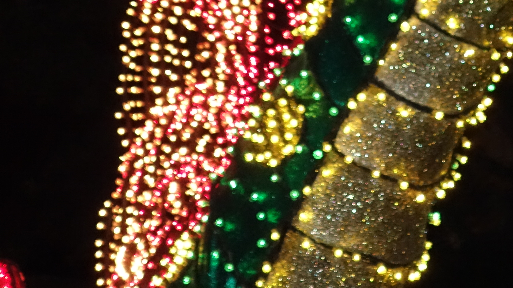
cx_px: 436
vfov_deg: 5.4
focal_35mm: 221
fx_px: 3006
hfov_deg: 9.7
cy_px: -228
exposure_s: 1/30
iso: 1250
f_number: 4
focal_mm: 25.02
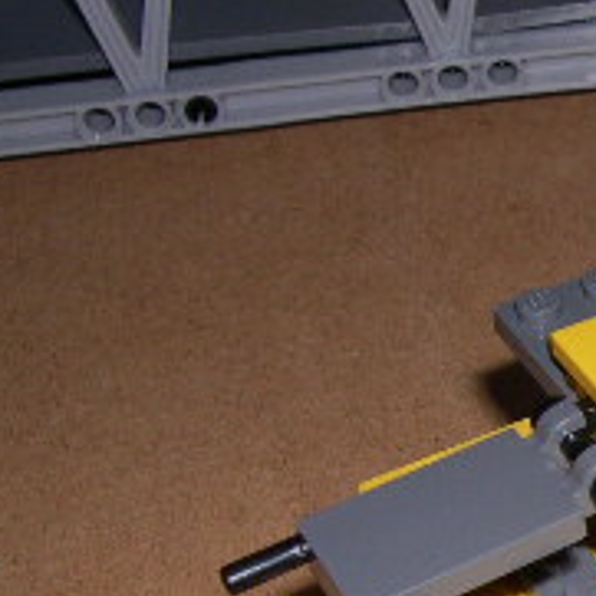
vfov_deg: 14.6
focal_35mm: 119
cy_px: 418
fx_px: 2318
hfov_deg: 13.4
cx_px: 1004
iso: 100
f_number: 7.6
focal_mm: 8
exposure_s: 1/60
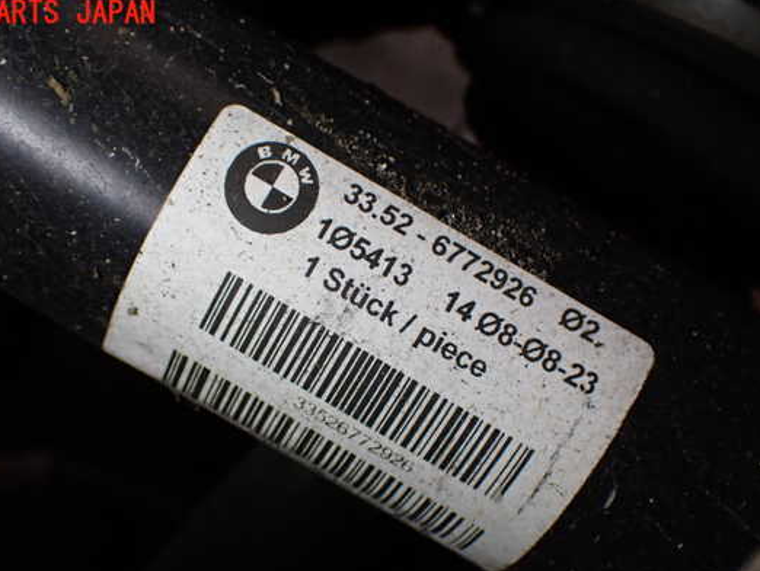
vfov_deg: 27.0
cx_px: 328
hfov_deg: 35.5
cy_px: 323
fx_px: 1186
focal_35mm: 54
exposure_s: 1/200
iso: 250
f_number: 3.1
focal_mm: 8.4
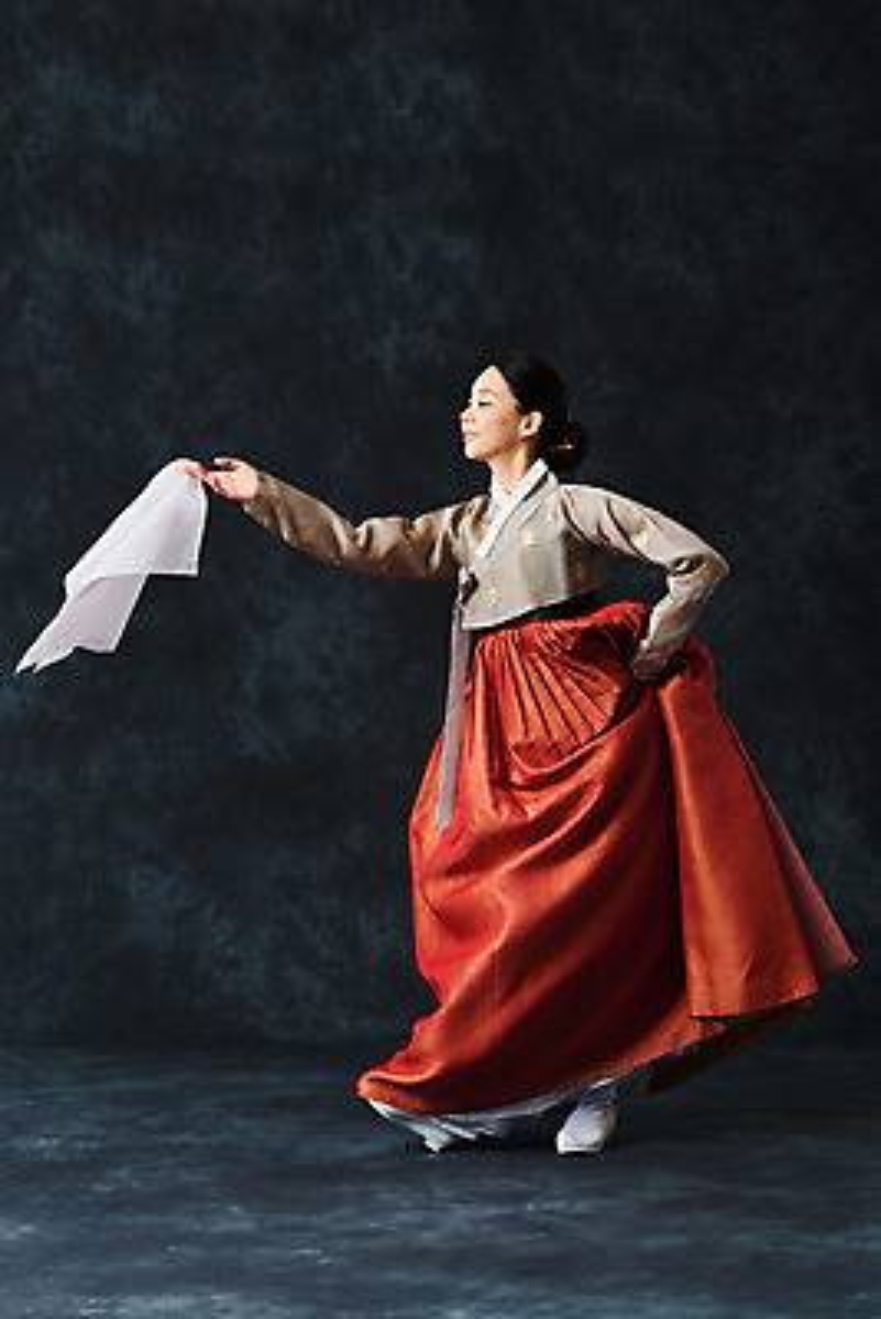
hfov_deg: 19.5
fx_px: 2567
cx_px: 440
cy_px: 660
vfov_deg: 28.8
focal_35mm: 70
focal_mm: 70
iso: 100
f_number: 11
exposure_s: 1/125
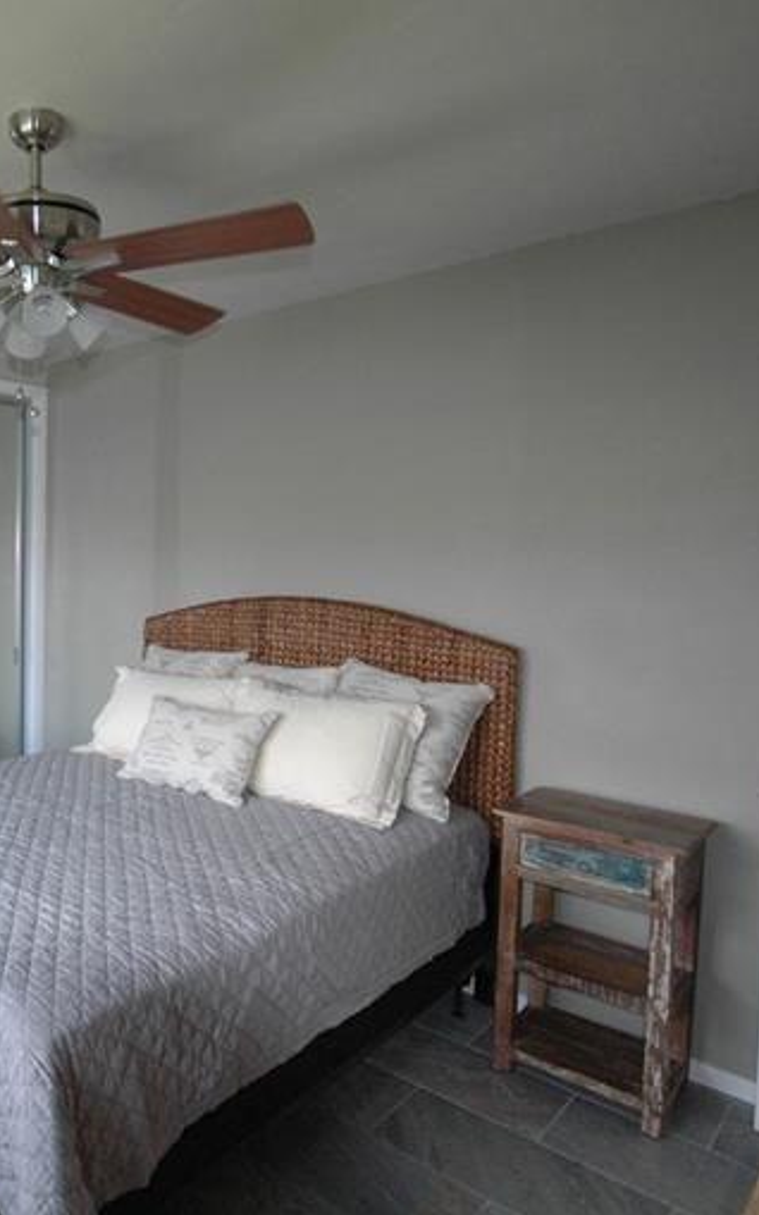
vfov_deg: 74.8
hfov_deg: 45.3
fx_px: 795
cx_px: 50
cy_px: 593
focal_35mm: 24
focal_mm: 10
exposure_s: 1/125
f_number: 4
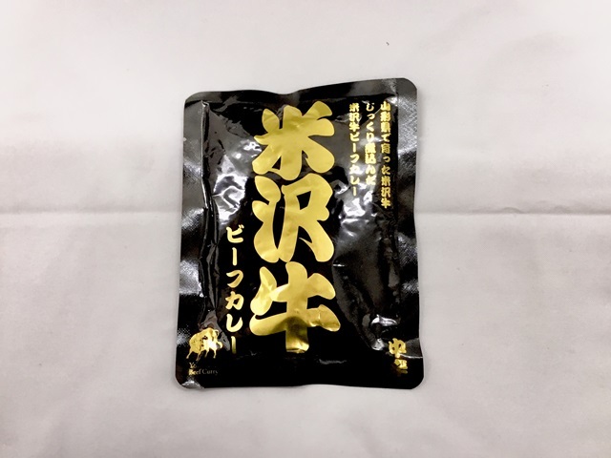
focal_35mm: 31
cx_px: 306
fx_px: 547
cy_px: 229
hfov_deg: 58.4
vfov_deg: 45.4
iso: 80
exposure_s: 1/30
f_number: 2.4
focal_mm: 3.3
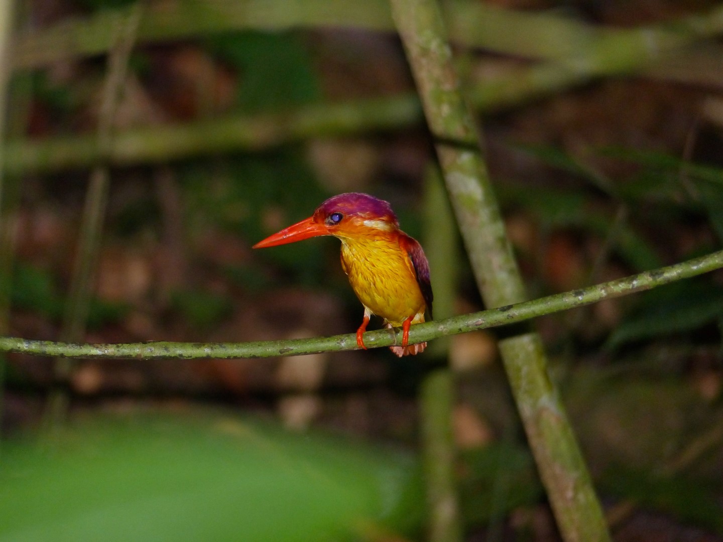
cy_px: 271
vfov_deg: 2.5
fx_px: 12532
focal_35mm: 600
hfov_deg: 3.3
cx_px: 362
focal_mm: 108
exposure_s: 1/125
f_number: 2.8
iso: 400
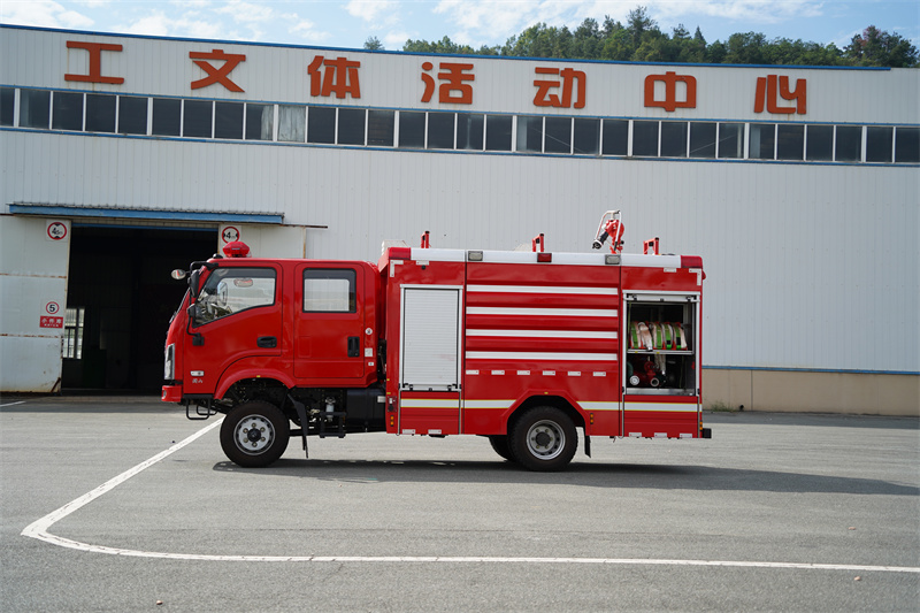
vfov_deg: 27.0
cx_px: 460
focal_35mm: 50
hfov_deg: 39.6
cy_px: 306
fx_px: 1277
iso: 100
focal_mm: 50
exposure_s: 1/1000
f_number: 3.5
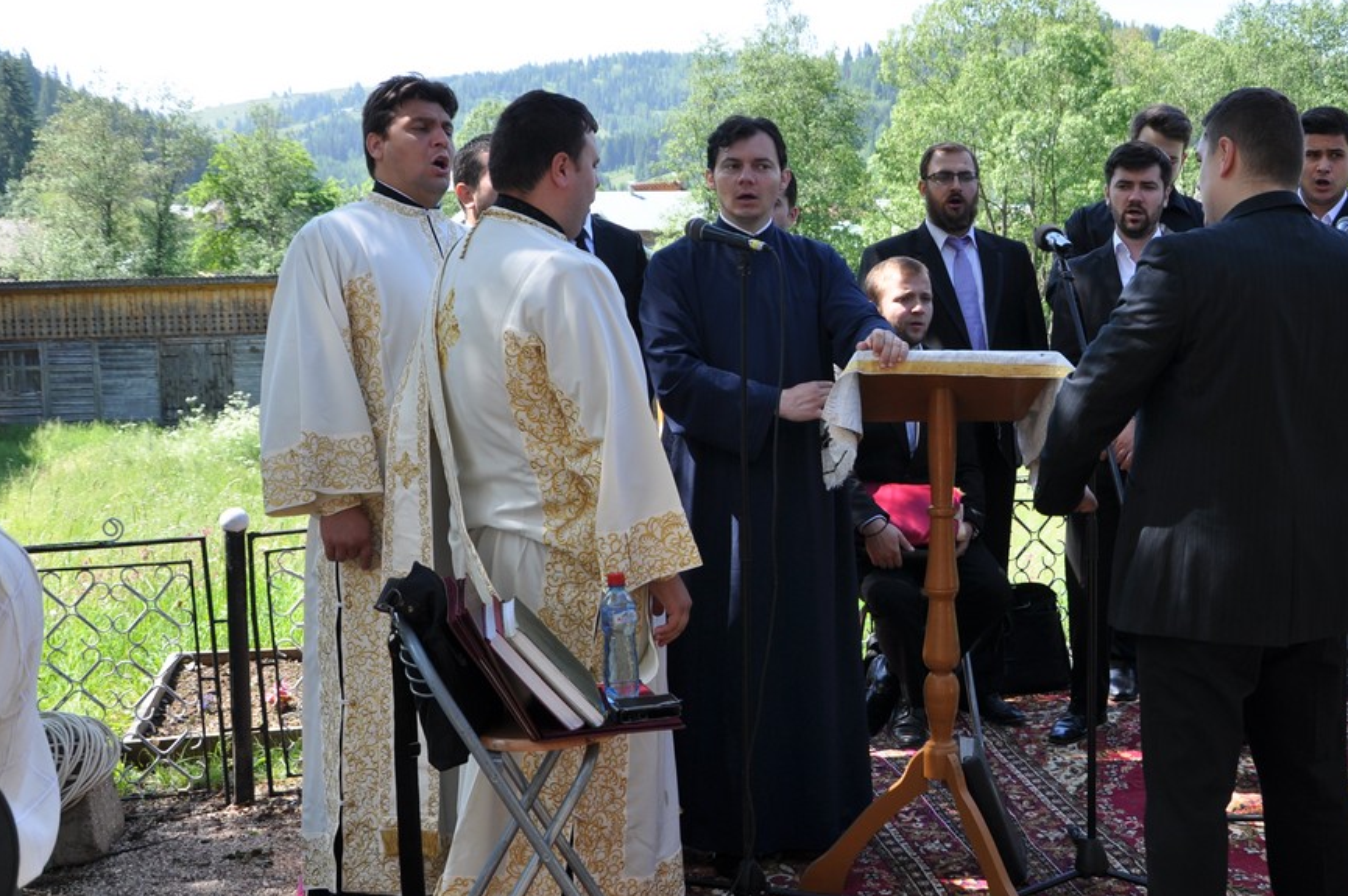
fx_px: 1634
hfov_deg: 44.3
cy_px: 425
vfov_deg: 30.7
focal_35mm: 44
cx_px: 879
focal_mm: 21
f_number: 6.3
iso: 200
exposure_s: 1/200
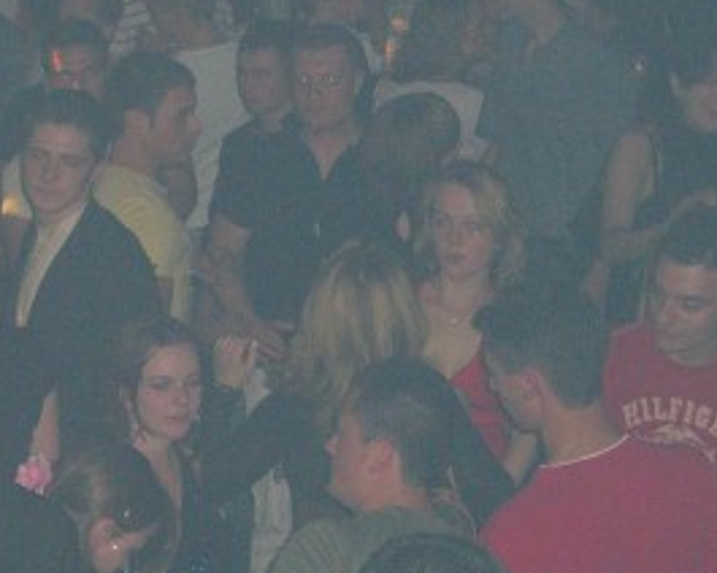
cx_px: 27
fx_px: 3183
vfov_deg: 10.3
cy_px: 357
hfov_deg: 12.7
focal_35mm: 150
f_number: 4
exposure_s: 1/60
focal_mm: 14.2
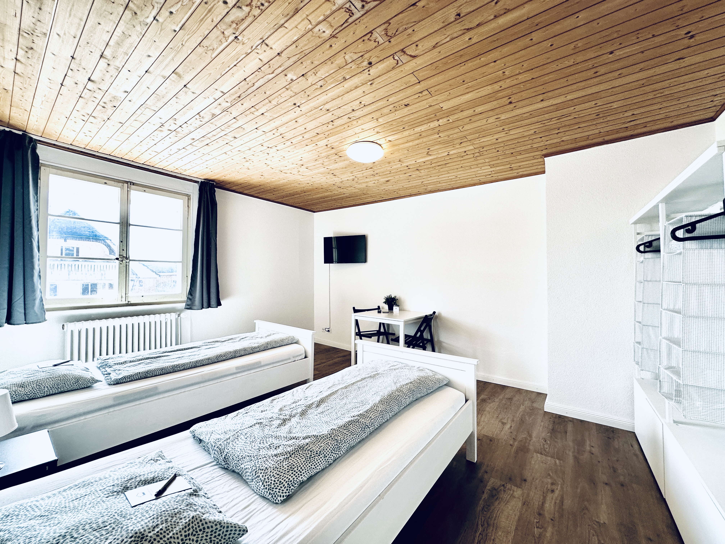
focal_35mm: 14
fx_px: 293
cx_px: 362
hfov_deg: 102.1
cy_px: 272
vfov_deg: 85.7
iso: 80
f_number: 2.2
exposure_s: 1/99
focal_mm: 2.22
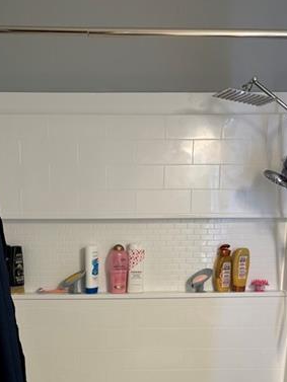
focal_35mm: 53
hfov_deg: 27.3
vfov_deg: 33.5
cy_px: 371
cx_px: 89
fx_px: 586
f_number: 1.6
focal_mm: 5.96
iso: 80
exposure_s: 1/60
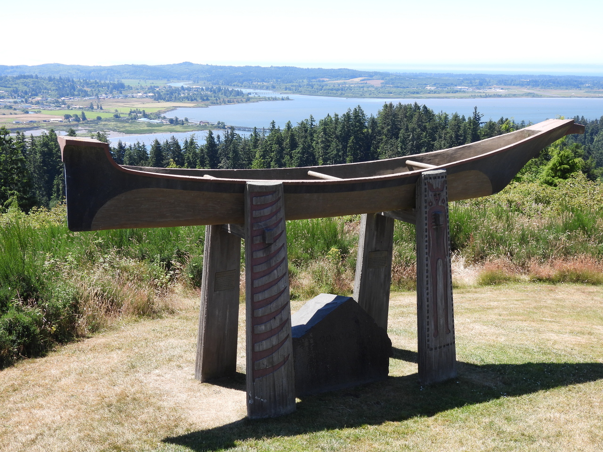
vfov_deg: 30.9
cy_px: 226
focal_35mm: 47
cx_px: 302
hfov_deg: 40.4
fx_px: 819
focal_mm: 8.4
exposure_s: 1/500
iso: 100
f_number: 3.2
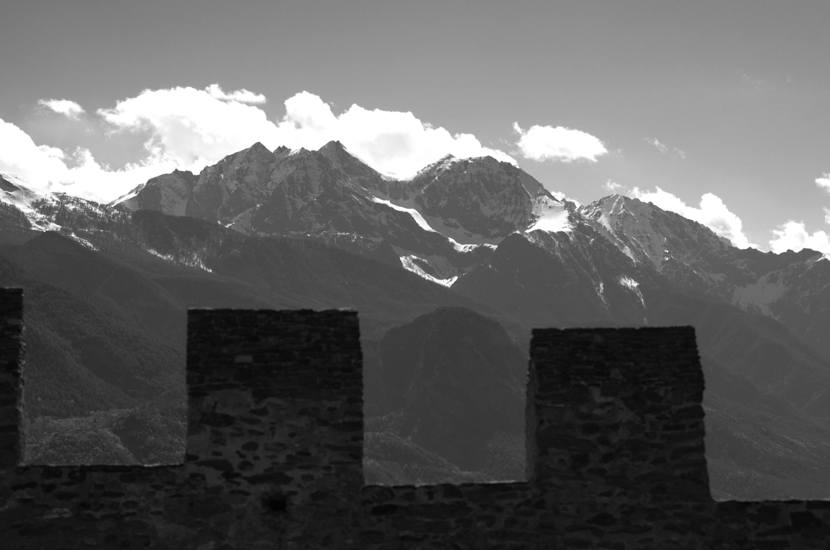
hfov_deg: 27.0
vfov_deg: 18.1
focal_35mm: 75
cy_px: 275
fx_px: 1725
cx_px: 415
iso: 200
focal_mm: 50
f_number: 2.8
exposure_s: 1/5000
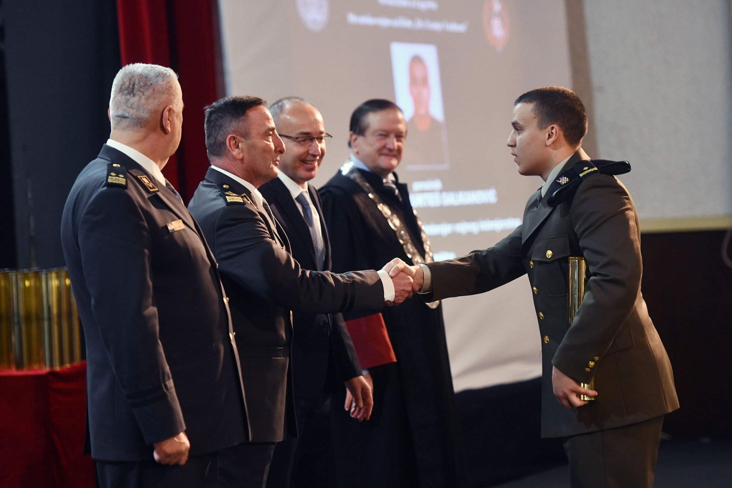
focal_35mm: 125
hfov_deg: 16.4
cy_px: 244
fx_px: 2541
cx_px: 366
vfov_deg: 11.0
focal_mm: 125
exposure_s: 1/200
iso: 2000
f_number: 2.8
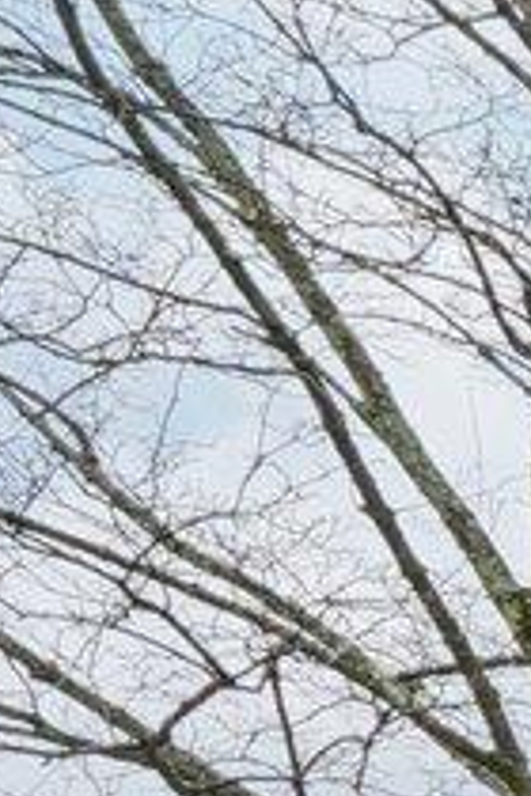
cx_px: 3763
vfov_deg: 12.8
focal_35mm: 156
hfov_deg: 4.4
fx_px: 3451
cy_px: 980
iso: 100
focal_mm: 16
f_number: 9
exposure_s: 1/60
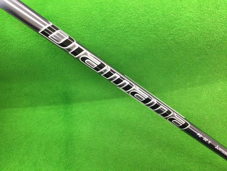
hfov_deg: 58.4
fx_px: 203
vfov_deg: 45.4
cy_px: 86
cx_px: 114
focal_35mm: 31
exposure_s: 1/30
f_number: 2.4
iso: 160
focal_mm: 3.3
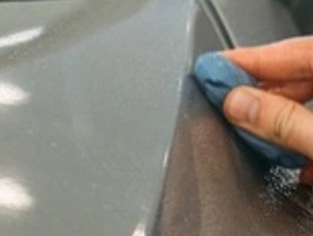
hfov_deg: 7.5
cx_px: 138
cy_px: 124
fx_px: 2373
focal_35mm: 262
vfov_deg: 5.7
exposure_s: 1/200
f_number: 4
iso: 640
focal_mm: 70
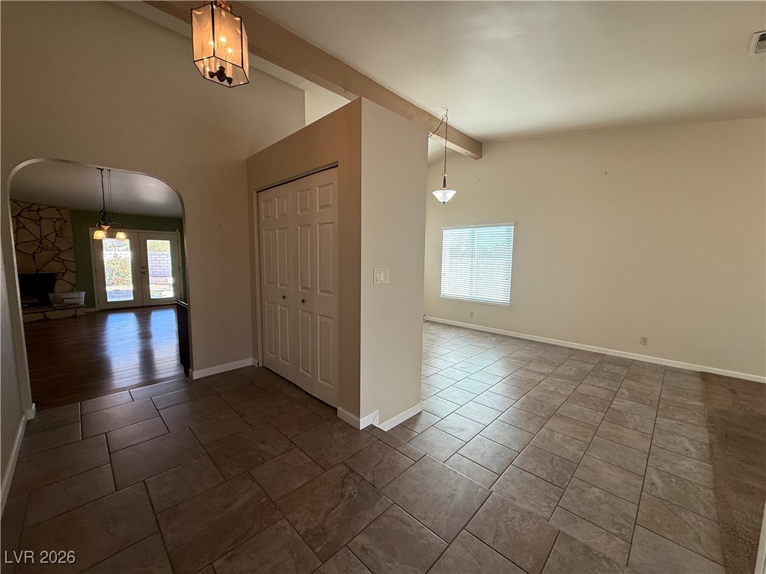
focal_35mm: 14
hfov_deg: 102.1
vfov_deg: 85.7
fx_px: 310
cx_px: 383
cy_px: 287
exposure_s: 1/120
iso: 125
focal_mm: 2.22
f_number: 2.2
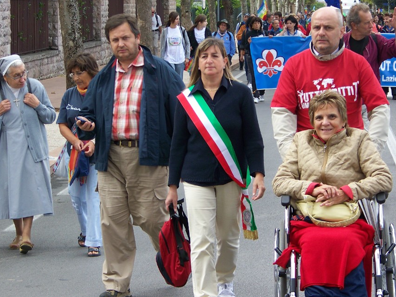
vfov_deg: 9.8
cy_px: 125
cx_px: 223
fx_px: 1728
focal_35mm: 151
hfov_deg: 13.1
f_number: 3.2
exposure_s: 1/160
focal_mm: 21.1
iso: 64
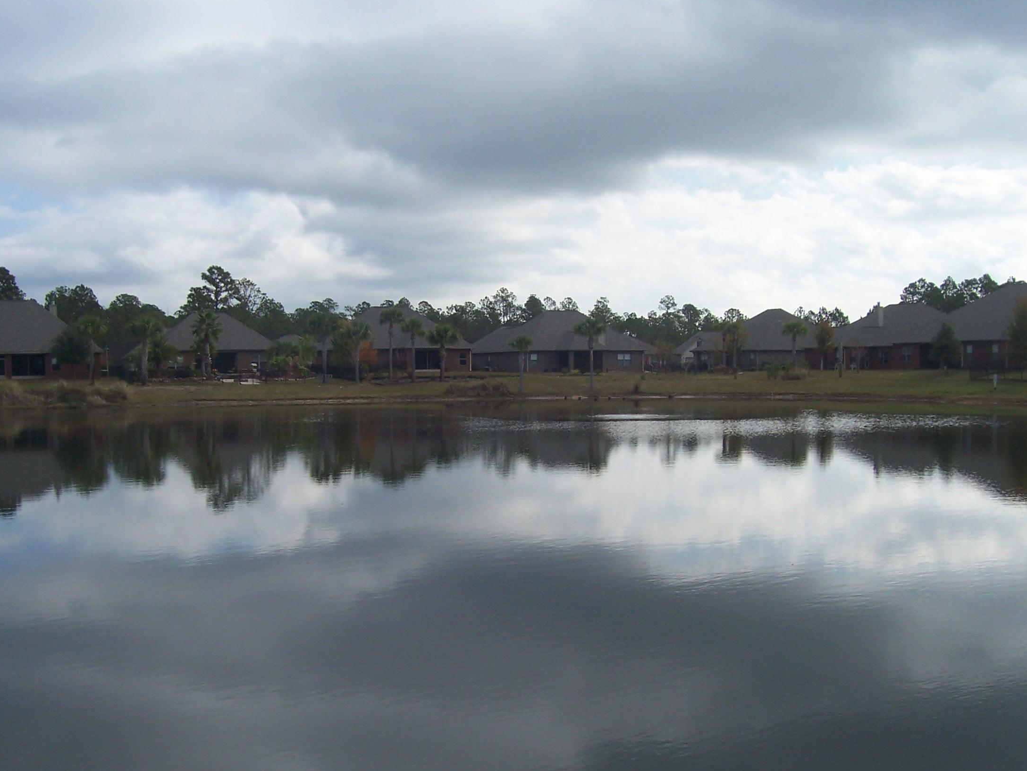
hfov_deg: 46.8
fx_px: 1187
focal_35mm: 40
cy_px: 444
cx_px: 510
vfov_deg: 35.9
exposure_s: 1/500
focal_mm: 5.6
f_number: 5.6
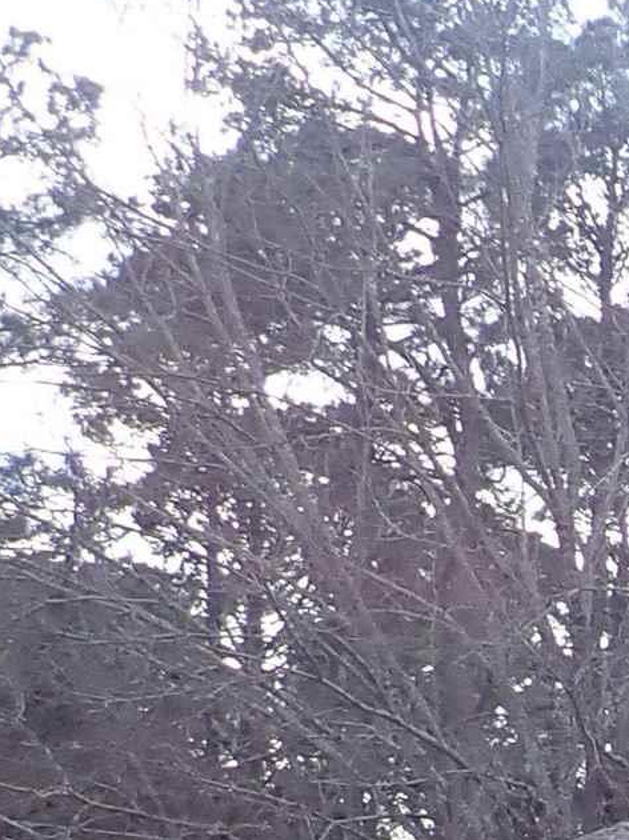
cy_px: 1305
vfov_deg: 14.9
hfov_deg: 9.4
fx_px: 2958
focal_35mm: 122
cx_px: 1907
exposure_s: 1/400
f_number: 2.8
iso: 100
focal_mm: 4.5
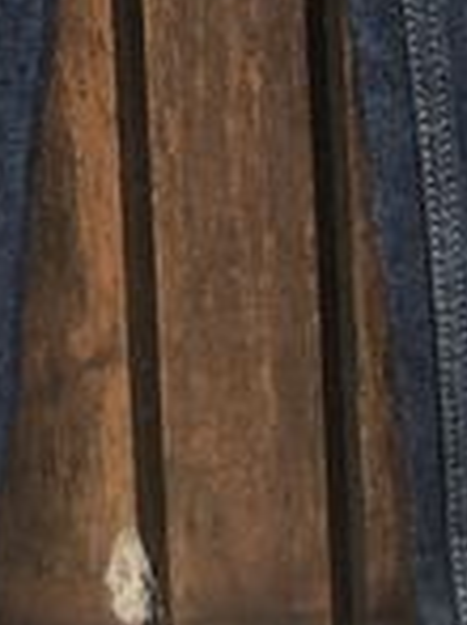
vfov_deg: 9.7
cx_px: -30
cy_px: -578
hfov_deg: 7.7
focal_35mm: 191
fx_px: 3441
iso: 32
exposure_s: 1/30
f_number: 1.8
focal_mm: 3.99
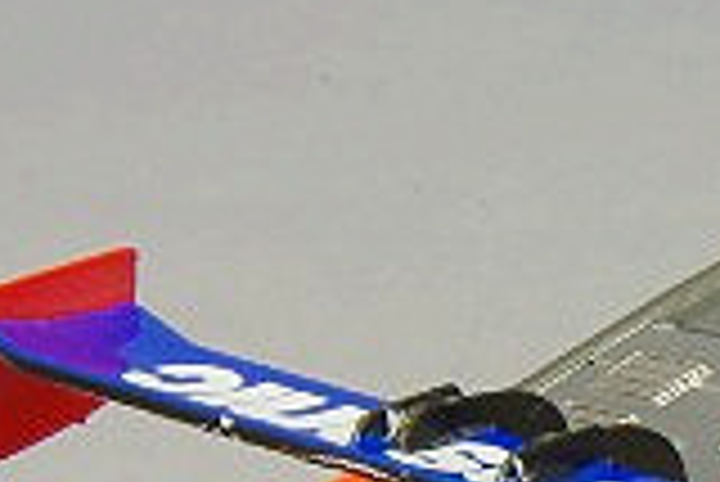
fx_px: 8968
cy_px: 507
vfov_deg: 3.1
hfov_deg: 4.6
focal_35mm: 448
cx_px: 1170
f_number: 32
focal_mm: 75
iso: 400
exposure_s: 1/1.25
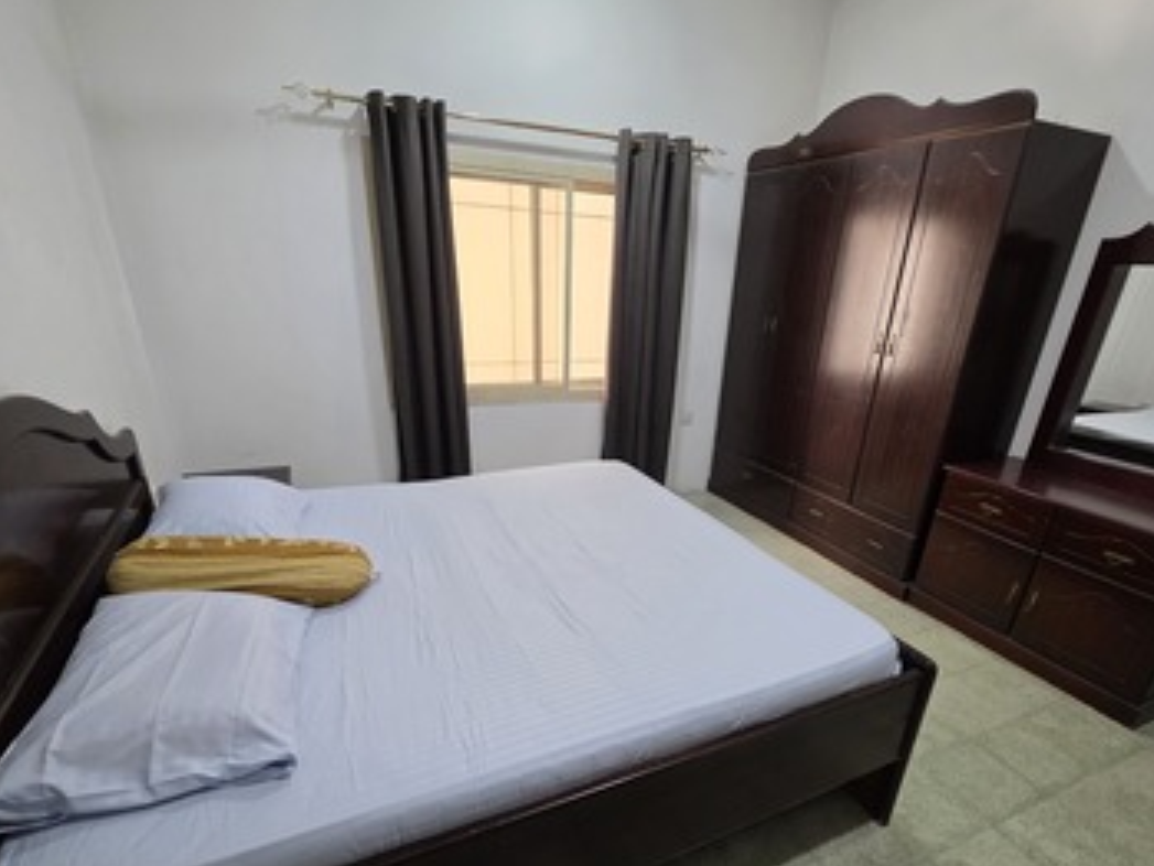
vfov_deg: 73.4
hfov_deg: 90.9
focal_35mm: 17
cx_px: 610
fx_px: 567
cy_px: 547
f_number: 1.9
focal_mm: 2.2
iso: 500
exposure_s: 1/100
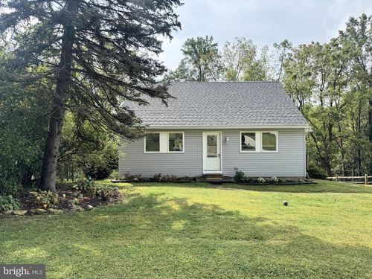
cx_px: 186
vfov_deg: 56.8
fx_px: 258
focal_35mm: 24
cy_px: 140
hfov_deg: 71.6
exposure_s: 1/2041
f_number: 1.78
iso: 80
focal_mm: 6.76
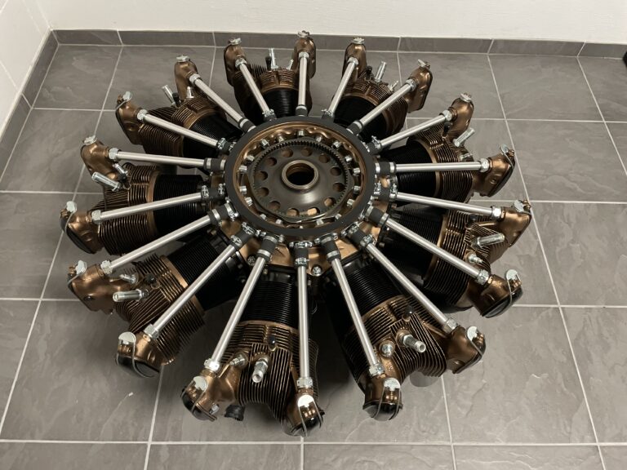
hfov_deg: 67.3
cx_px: 314
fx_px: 471
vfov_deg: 53.1
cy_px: 235
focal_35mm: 26
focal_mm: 4.2
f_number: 1.6
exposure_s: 1/37
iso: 640
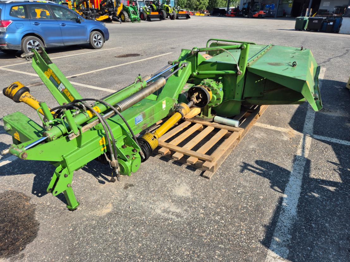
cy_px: 131
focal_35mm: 23
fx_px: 233
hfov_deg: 73.9
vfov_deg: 58.9
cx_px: 175
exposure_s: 1/1312
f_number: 1.8
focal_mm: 5.4
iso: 25
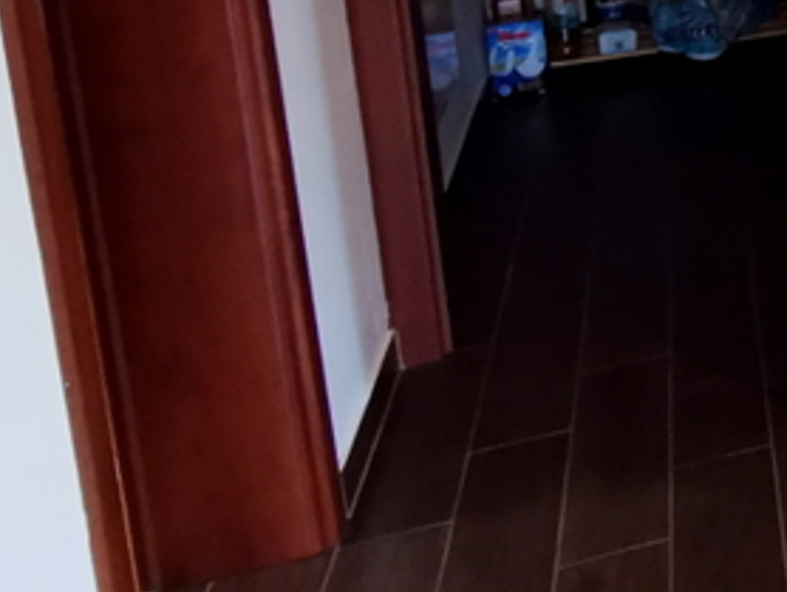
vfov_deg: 19.4
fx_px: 1570
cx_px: 1365
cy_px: -212
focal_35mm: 69
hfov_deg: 20.8
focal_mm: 2.35
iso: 400
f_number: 2.2
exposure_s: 1/25
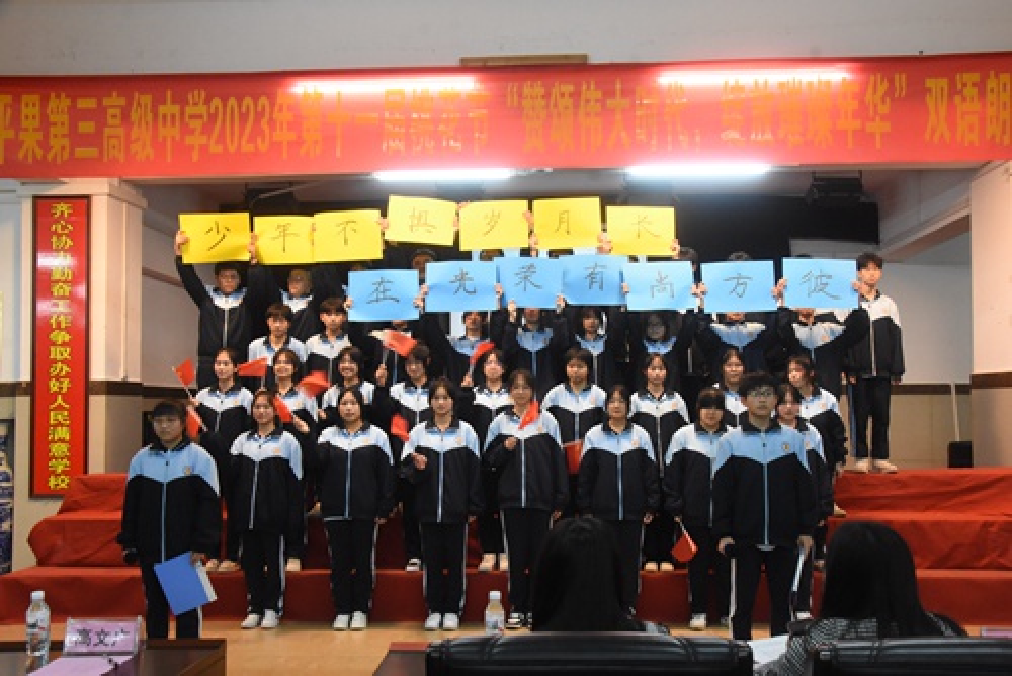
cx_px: 506
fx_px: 1055
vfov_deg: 35.5
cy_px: 338
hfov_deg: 51.3
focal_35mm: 38
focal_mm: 25
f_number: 9
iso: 4000
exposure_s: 1/40
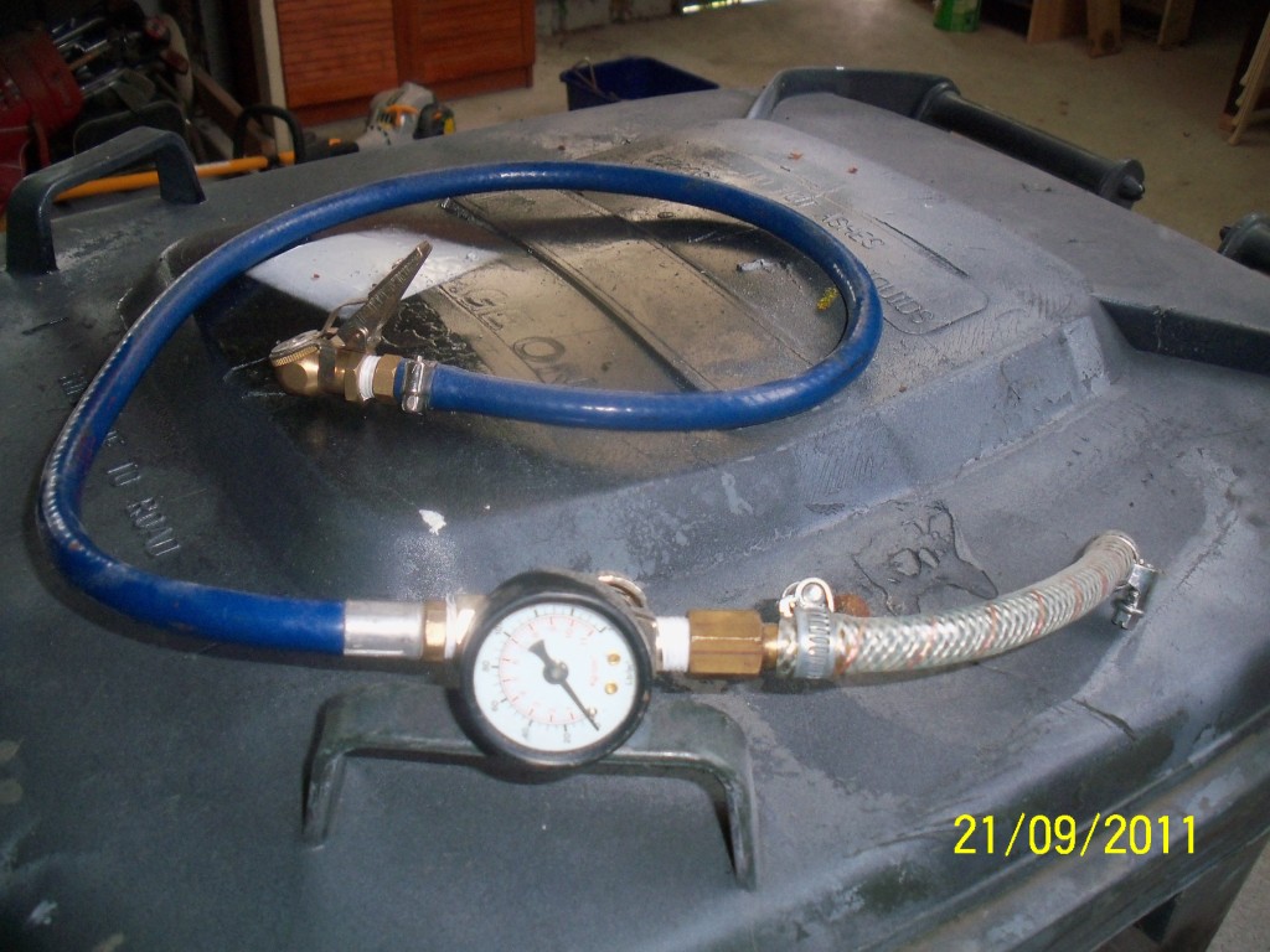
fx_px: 1394
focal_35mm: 38
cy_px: 476
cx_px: 635
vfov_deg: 37.7
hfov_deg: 49.0
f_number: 3.5
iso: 200
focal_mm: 6.3
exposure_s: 1/60
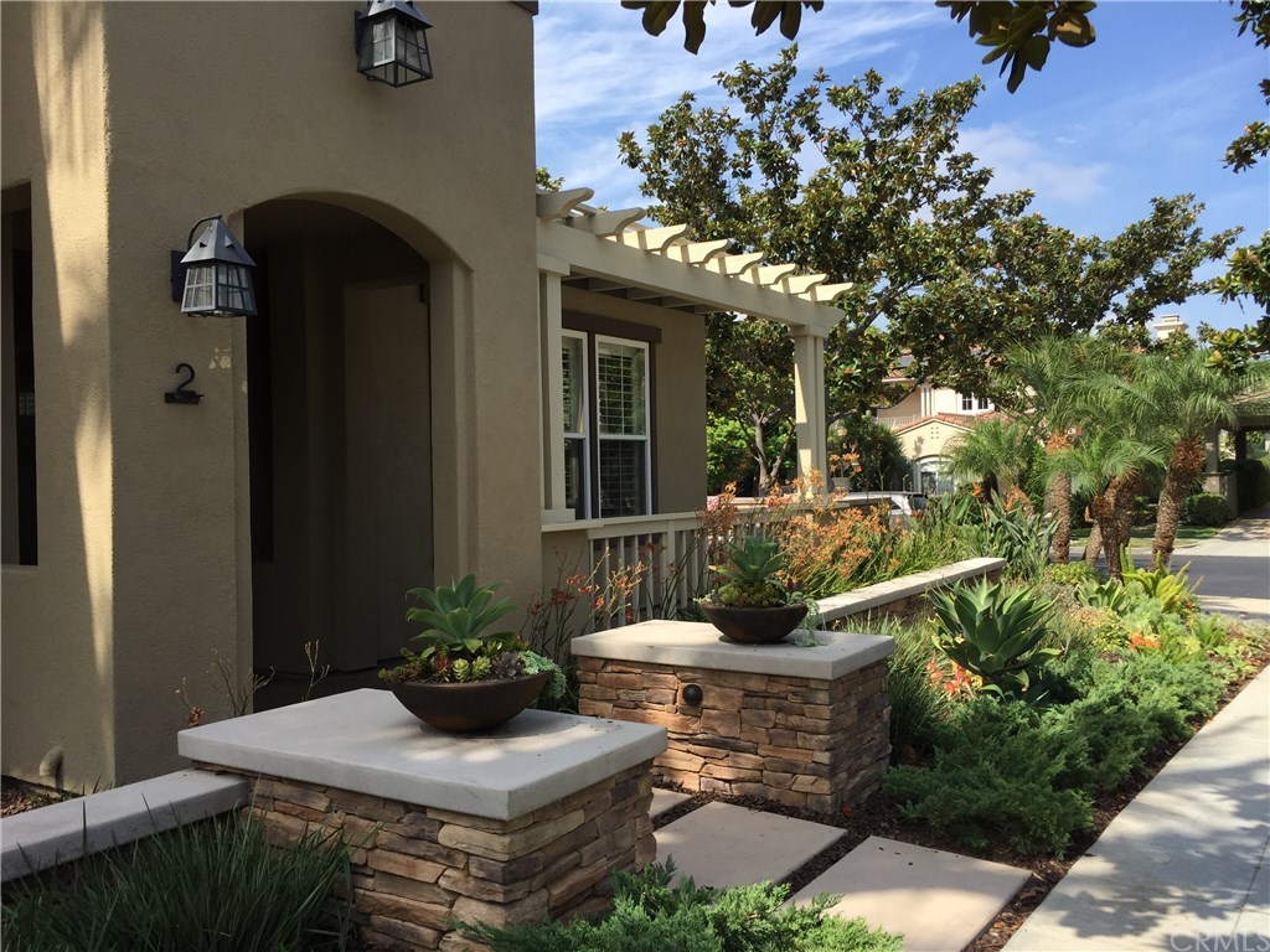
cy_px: 476
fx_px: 1064
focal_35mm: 29
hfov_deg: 61.7
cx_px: 635
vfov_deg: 48.2
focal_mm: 4.15
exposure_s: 1/1041
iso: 32
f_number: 2.2
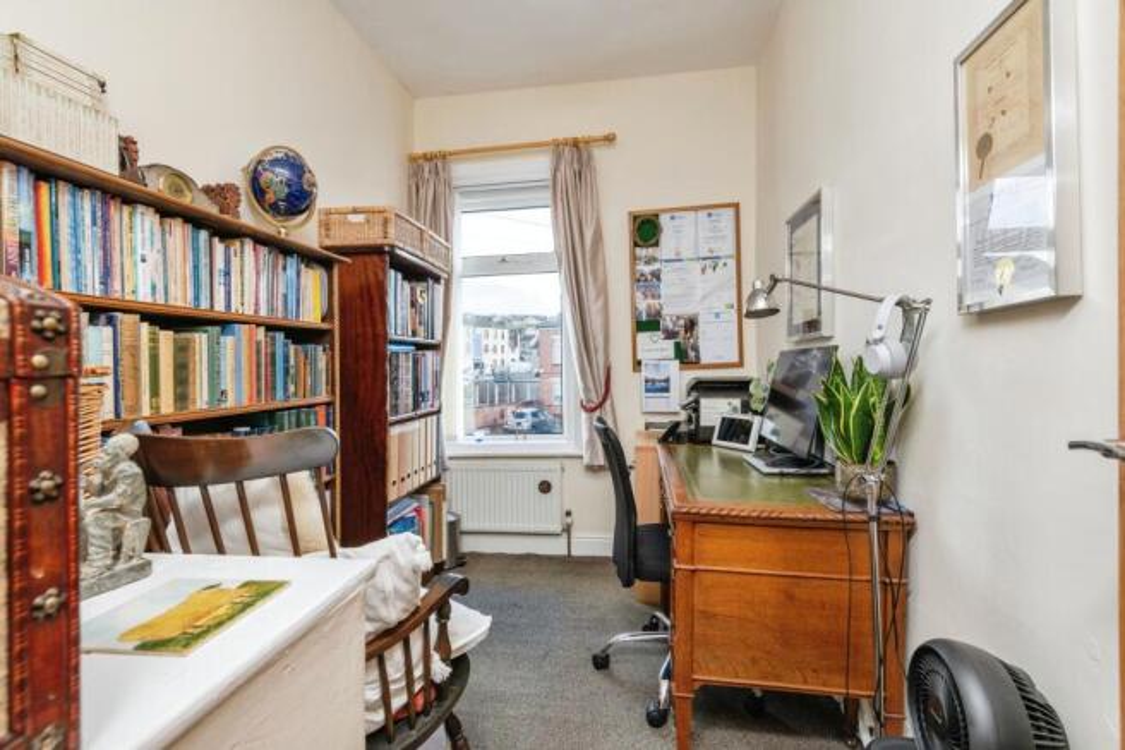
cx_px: 562
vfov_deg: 73.7
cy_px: 375
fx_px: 500
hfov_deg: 96.8
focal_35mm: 16
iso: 500
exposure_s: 1/100
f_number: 8
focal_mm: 16
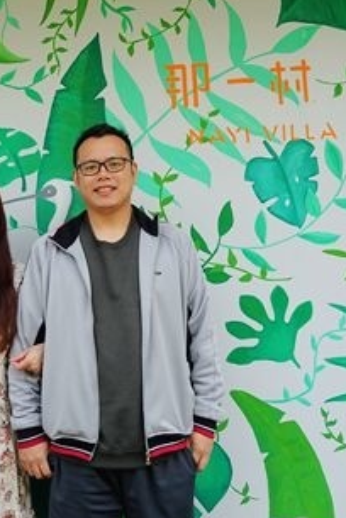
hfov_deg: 26.0
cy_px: 244
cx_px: 65
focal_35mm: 51
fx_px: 735
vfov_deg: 38.9
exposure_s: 1/250
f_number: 2.8
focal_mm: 8.8
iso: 125
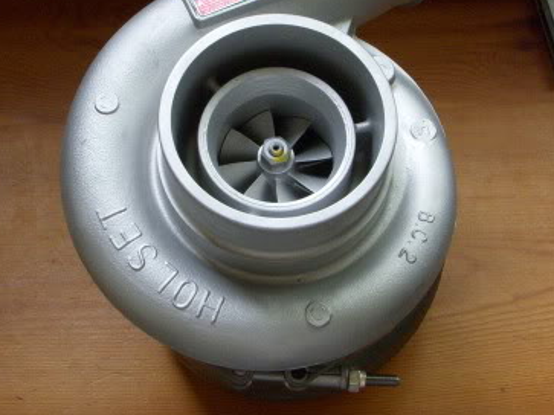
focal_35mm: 67
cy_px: 137
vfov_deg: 21.8
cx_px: 269
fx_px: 1072
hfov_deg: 29.0
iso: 400
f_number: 3.3
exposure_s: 1/8
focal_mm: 6.3
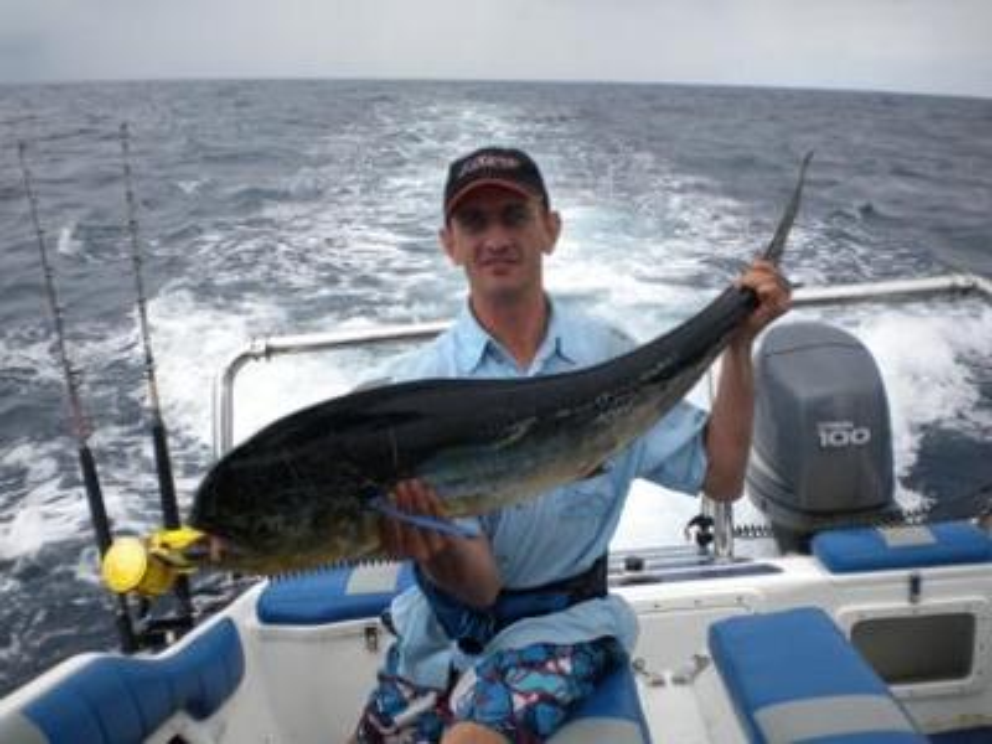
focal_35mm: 35
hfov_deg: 52.6
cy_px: 372
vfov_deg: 40.7
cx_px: 496
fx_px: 1003
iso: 80
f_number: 4.6
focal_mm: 6.3
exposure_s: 1/395
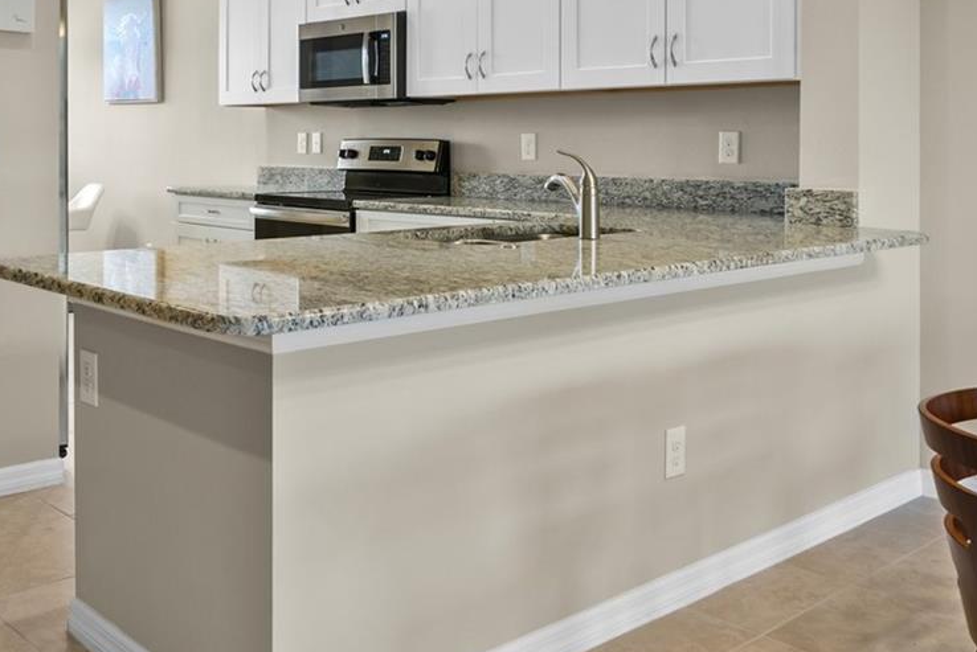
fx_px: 1059
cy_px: 142
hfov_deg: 48.9
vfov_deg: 33.4
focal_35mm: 39
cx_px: 348
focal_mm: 18
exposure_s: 1/1.67
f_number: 9
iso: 250
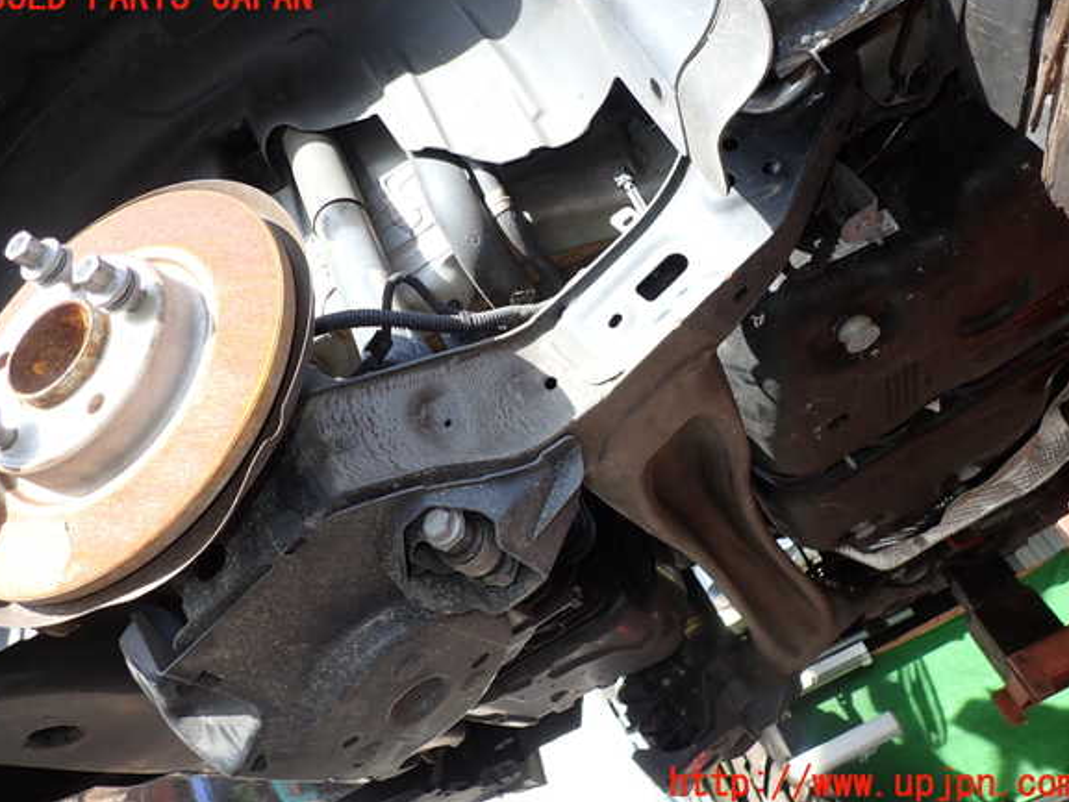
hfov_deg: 67.3
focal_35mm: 26
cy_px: 391
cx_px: 532
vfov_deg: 53.1
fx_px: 803
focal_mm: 4.5
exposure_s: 1/200
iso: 100
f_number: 2.8
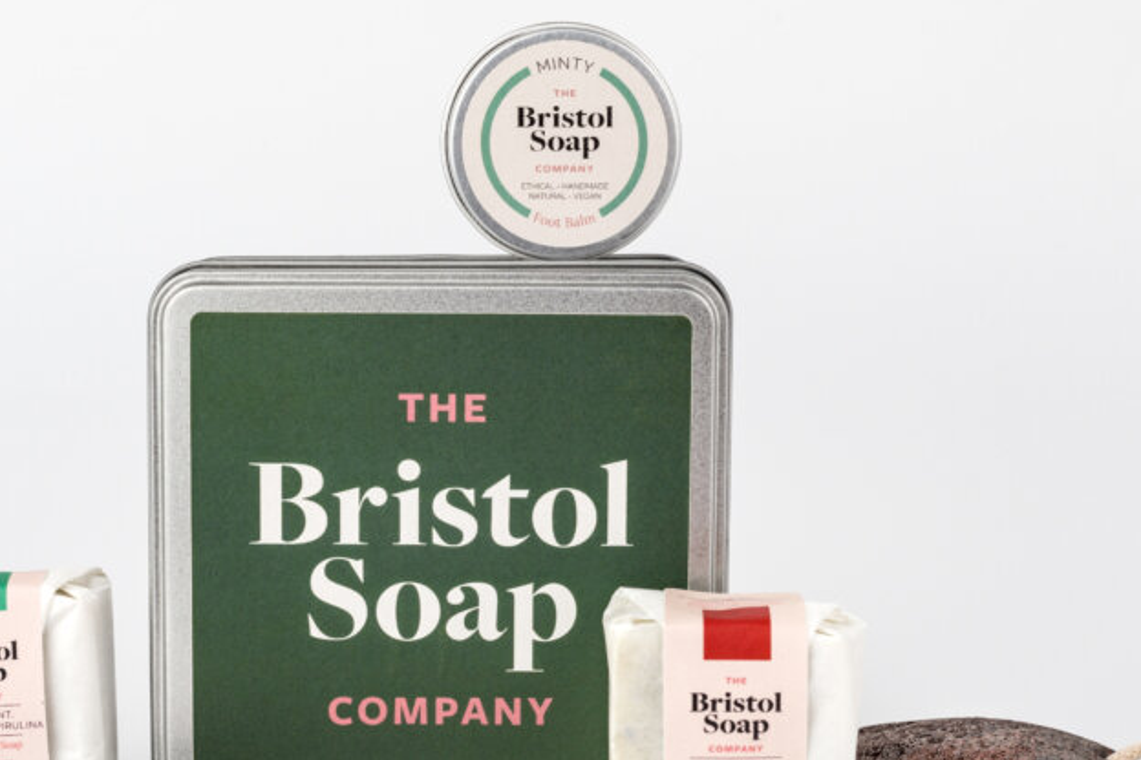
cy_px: 483
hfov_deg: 24.7
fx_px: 2599
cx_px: 497
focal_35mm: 82
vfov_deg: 16.6
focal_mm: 50
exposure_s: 1/80
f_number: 10
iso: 500
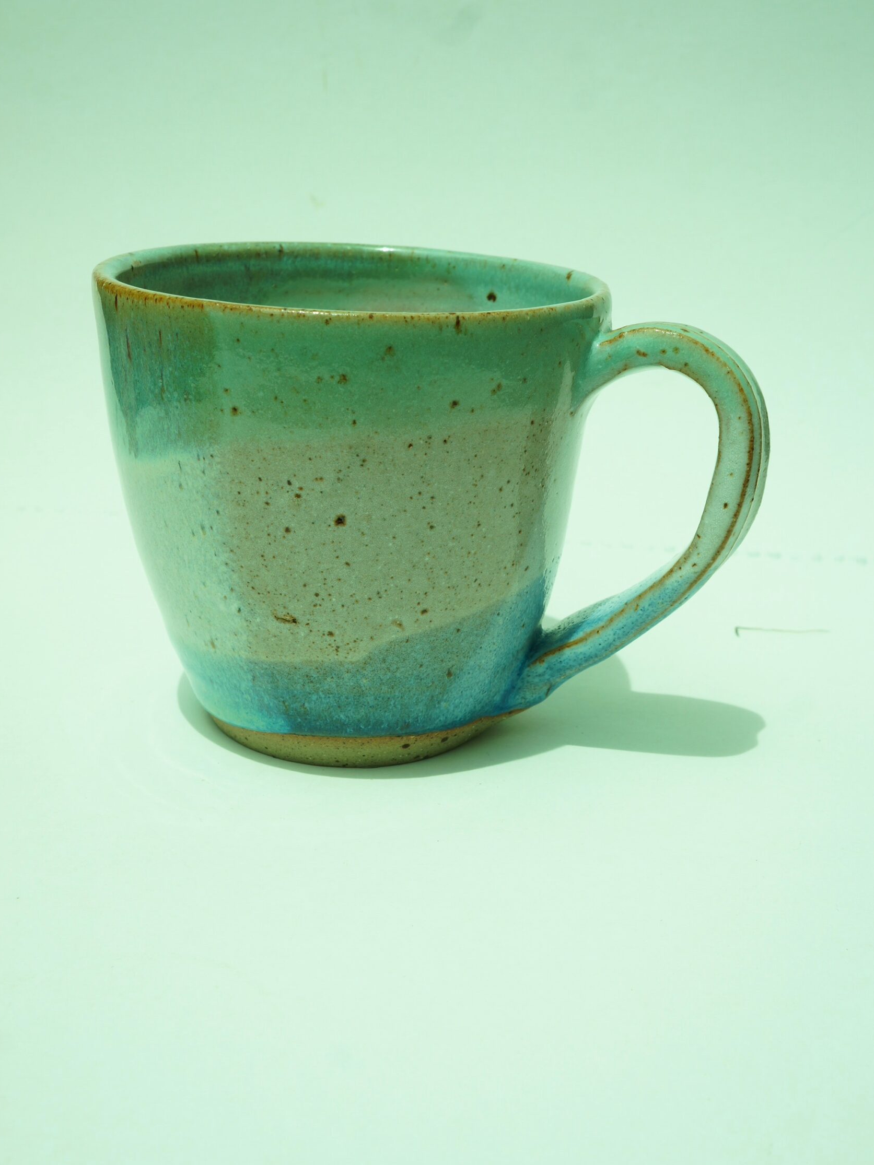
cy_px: 643
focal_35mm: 43
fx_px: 1448
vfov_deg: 43.8
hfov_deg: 33.6
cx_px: 432
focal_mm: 26
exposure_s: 1/200
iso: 100
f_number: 10
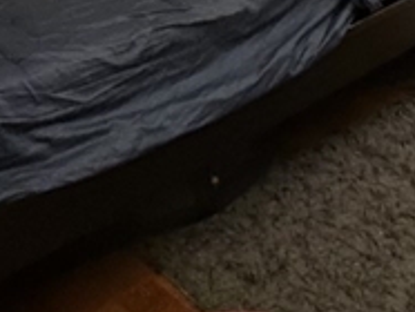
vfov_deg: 16.0
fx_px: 924
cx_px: 364
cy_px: -265
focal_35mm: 77
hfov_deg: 24.7
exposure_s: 1/60
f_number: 2.2
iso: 640
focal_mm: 2.22
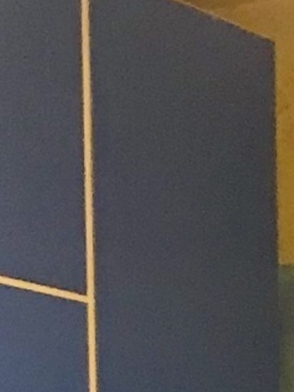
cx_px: 475
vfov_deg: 8.1
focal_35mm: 223
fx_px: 2524
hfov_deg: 6.6
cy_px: 956
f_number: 1.8
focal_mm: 3.99
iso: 80
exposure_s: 1/8
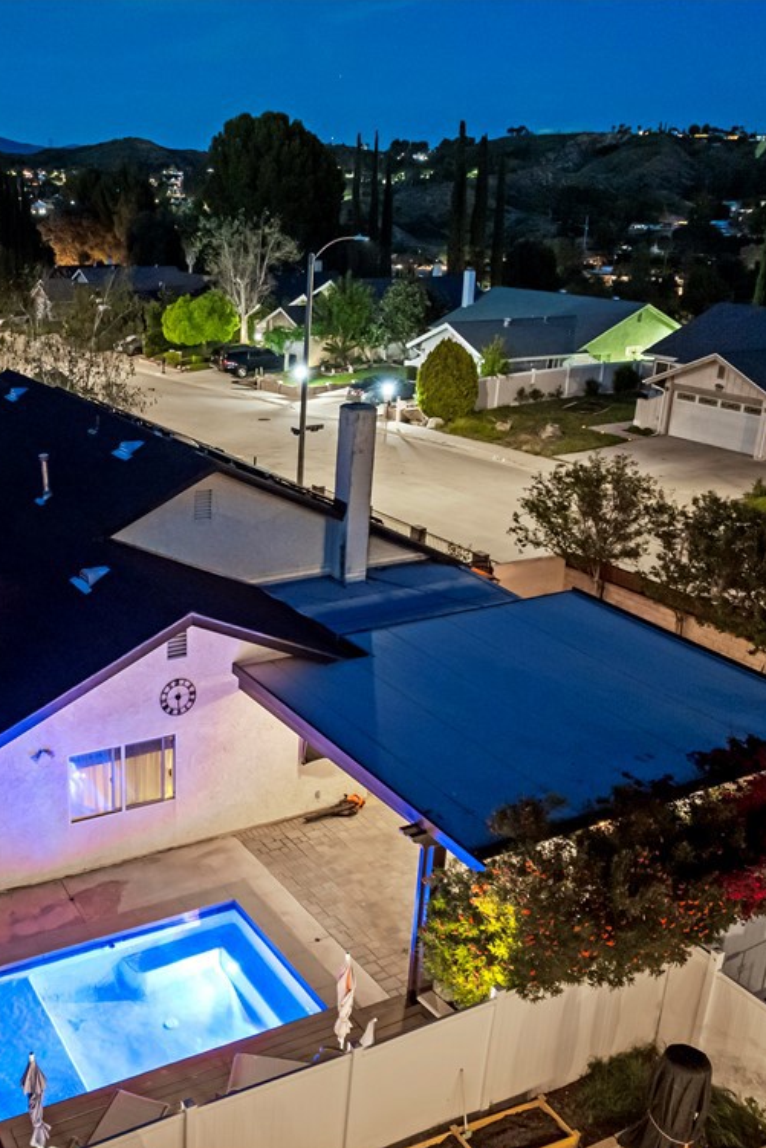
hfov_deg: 37.7
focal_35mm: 34
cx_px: 173
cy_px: 582
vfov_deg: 55.8
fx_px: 1085
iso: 800
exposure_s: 1/2.5
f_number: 2.8
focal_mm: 12.29
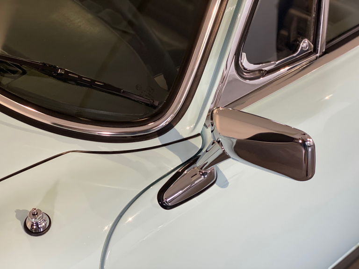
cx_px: 180
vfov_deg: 28.0
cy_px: 134
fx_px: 539
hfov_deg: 36.8
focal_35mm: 52
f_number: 2
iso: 160
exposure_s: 1/40
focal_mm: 6
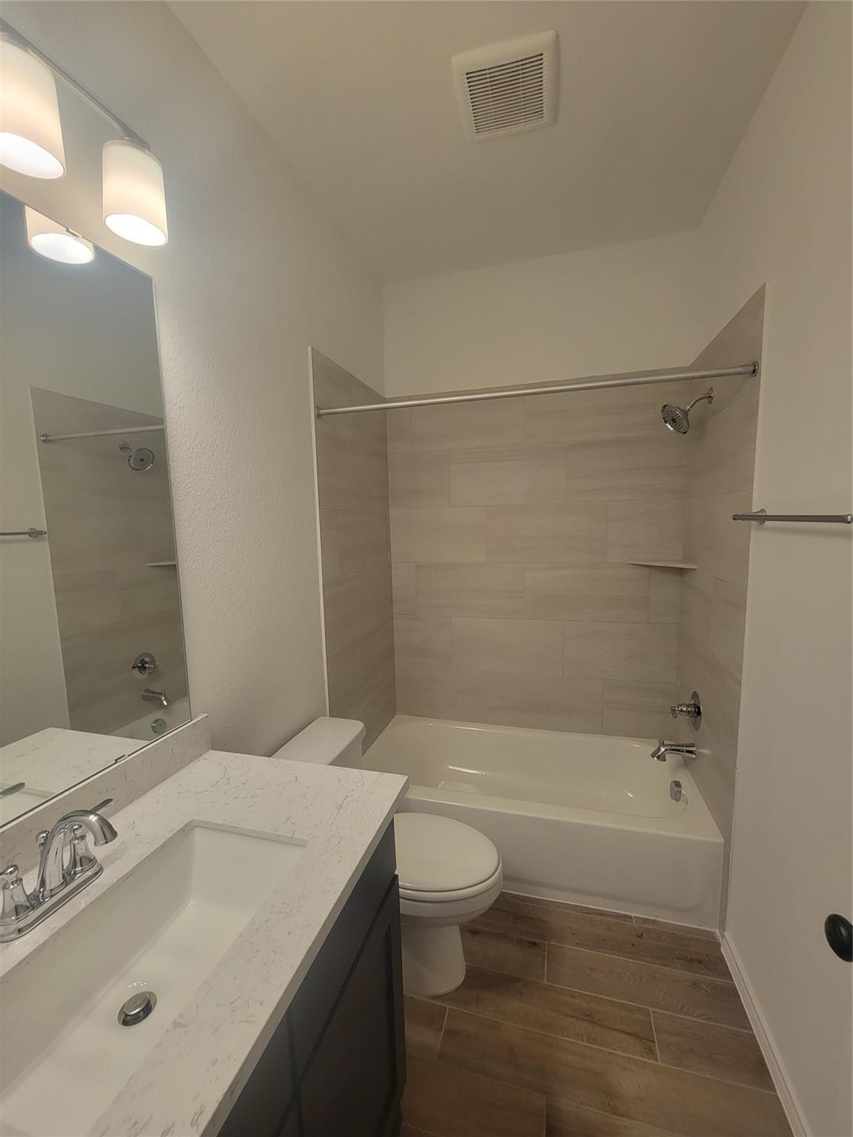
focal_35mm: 13
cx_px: 426
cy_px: 568
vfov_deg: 106.2
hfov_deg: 89.9
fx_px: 427
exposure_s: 1/60
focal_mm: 2.2
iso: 64
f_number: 2.2
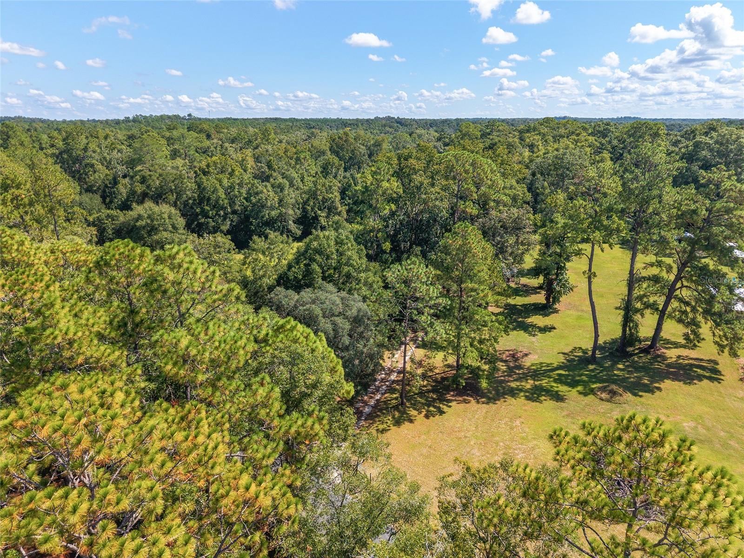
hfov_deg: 71.6
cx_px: 372
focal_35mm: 24
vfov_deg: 56.8
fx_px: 516
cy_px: 279
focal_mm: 8.67
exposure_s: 1/4000
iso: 250
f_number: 1.8
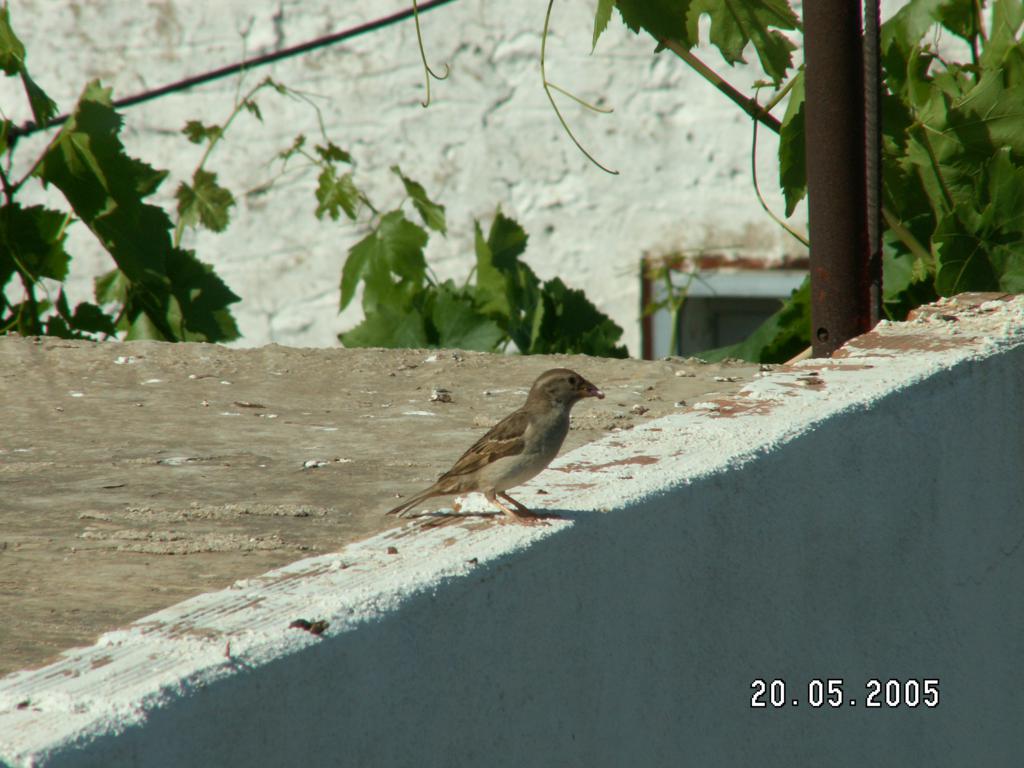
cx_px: 512
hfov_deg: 4.7
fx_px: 12424
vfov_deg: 3.5
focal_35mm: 420
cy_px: 384
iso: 50
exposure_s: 1/400
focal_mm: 69.45
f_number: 8
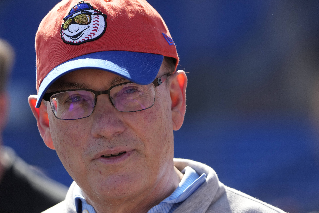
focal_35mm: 318
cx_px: 160
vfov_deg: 4.3
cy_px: 106
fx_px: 2818
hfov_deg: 6.5
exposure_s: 1/2000
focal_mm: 318
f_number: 6.3
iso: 1000
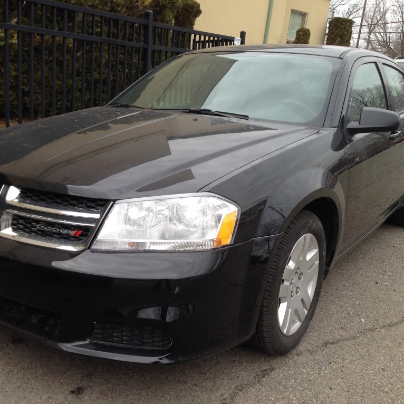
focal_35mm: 39
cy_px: 202
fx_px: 515
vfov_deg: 42.8
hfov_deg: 42.8
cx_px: 178
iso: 50
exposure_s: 1/531
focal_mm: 4.12
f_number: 2.4
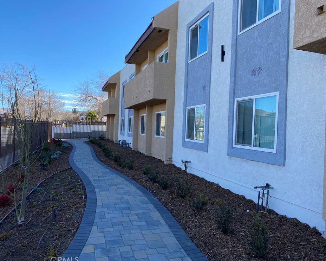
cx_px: 170
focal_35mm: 28
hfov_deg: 62.2
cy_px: 130
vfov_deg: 51.5
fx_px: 270
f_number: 1.8
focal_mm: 4.25
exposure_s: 1/1170
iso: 32
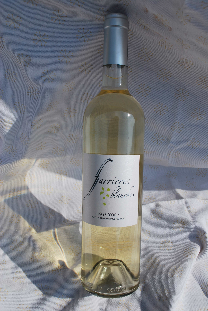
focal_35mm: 36
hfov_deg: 37.0
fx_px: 311
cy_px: 156
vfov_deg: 53.1
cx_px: 104
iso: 100
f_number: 9
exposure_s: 1/320
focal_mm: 24
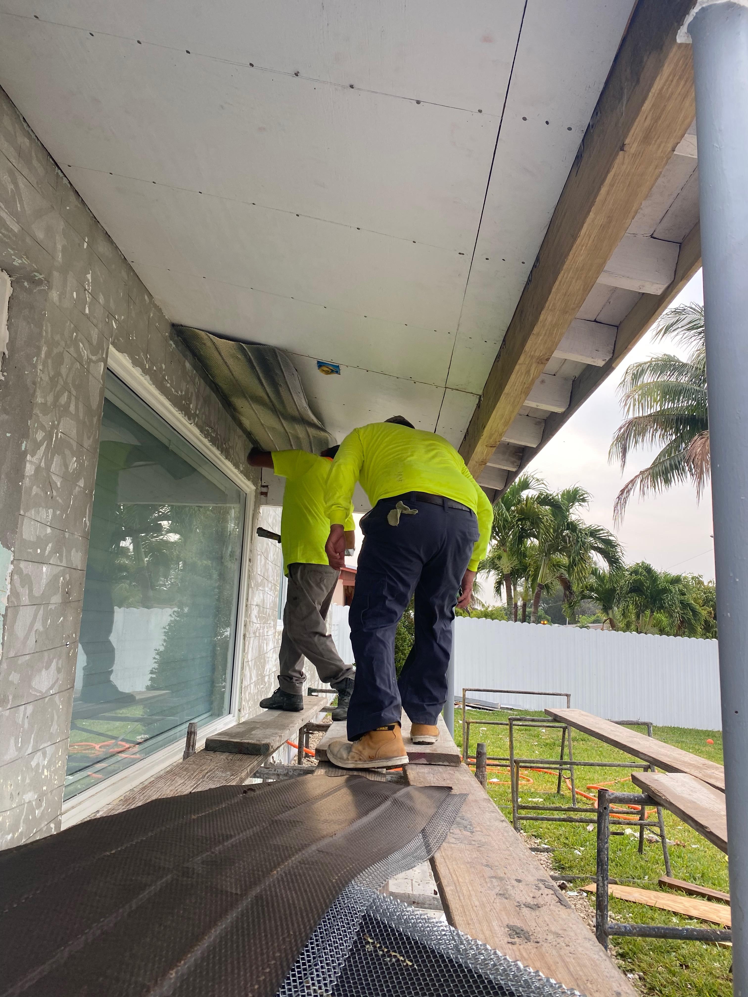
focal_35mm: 26
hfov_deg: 53.1
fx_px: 749
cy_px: 498
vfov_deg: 67.3
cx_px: 374
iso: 32
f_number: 1.8
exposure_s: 1/229
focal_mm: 4.25
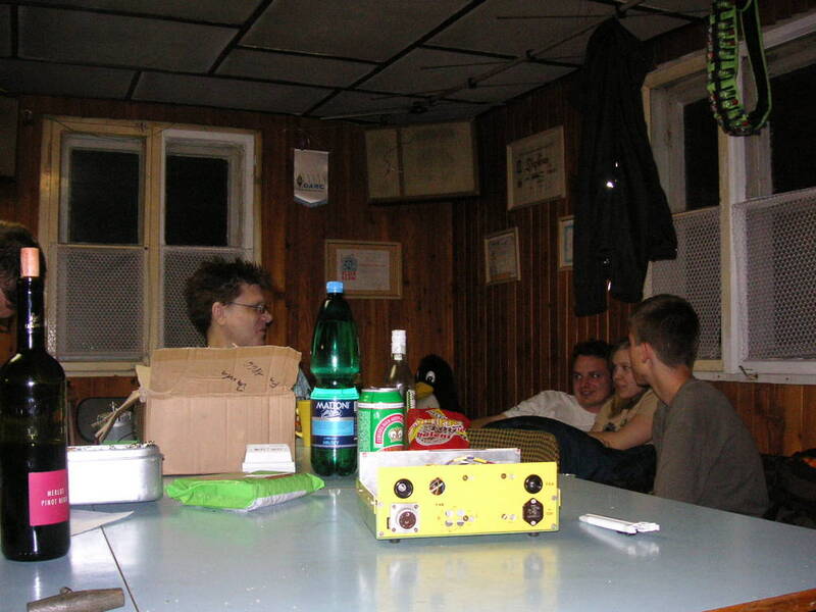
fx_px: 872
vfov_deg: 38.7
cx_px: 408
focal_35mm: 37
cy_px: 306
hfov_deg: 50.1
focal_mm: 6.1
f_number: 2.8
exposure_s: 1/45
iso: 160
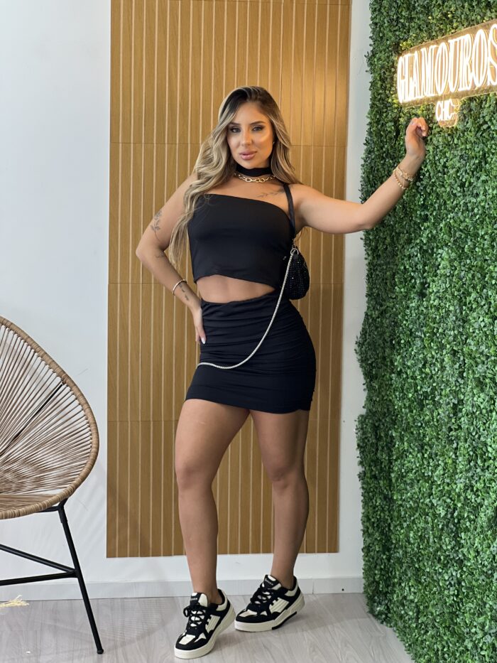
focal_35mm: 77
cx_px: 248
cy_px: 332
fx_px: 1474
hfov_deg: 19.1
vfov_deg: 25.3
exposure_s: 1/60
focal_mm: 9
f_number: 2.8
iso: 160
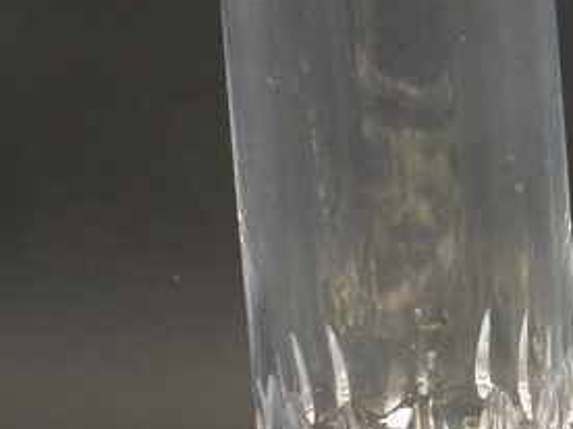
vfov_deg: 13.3
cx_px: 785
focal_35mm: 111
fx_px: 1837
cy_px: 345
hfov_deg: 16.6
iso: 200
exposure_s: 1/30
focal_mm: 6.1
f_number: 4
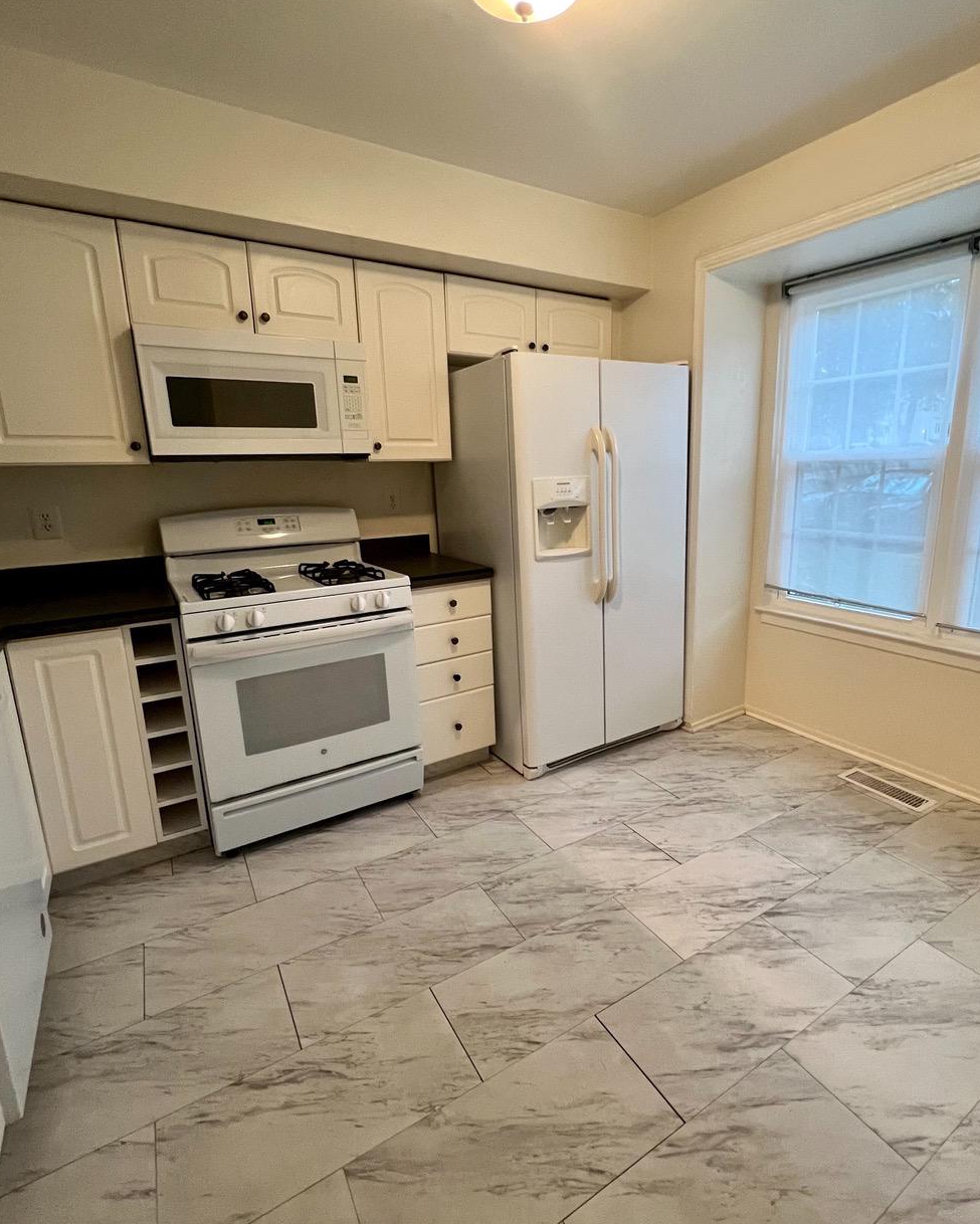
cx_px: 542
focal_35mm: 16
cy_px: 605
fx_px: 580
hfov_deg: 80.1
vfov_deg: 93.1
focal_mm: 1.57
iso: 400
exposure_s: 1/60
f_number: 1.8
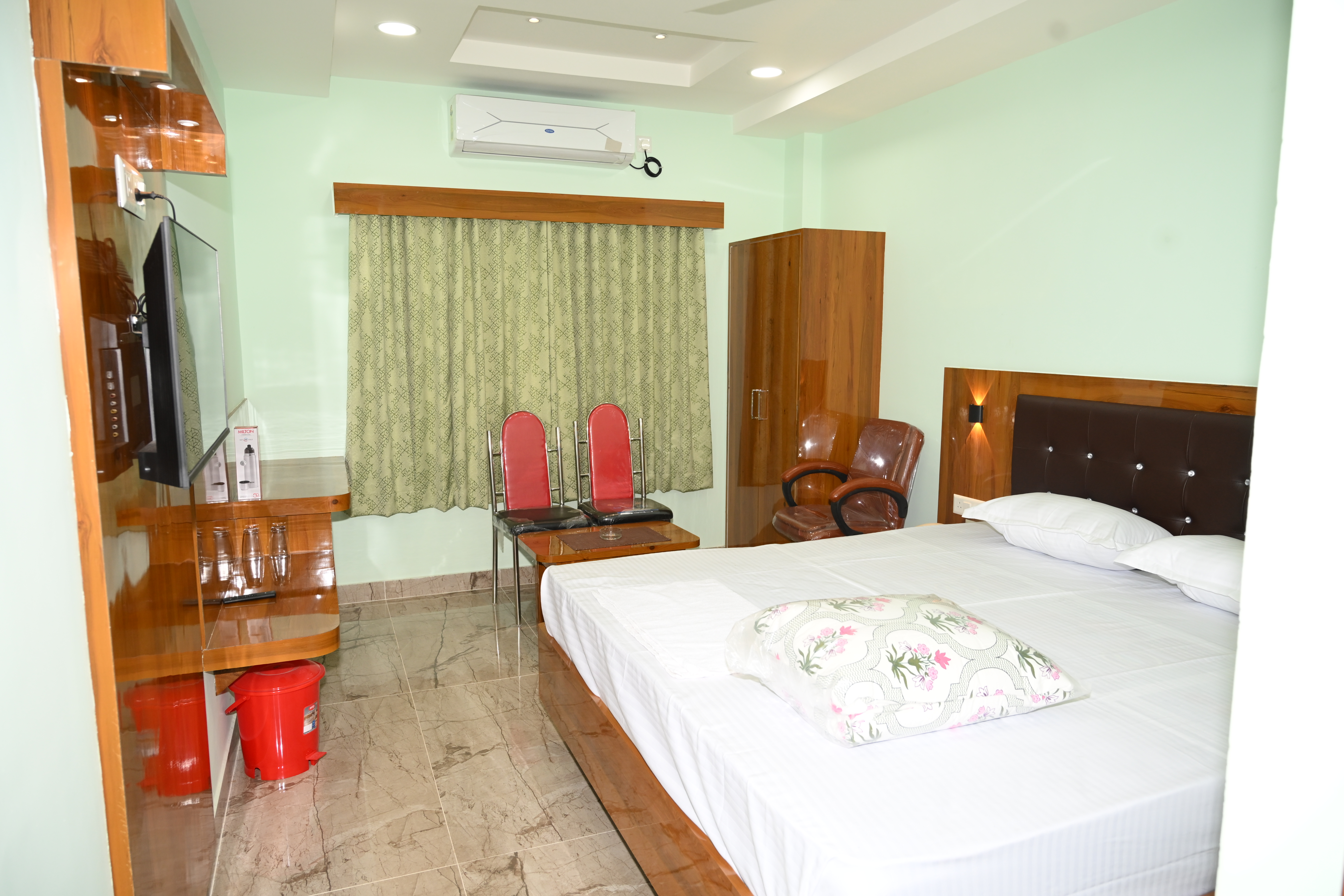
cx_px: 672
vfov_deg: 53.1
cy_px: 448
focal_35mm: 24
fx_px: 896
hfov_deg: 73.7
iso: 800
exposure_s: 1/160
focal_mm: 24
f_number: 5
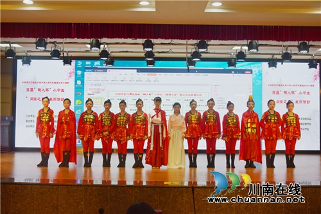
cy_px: 107
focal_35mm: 39
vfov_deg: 34.2
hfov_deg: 49.6
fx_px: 348
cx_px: 160
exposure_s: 1/640
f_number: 4
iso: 800
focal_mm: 26
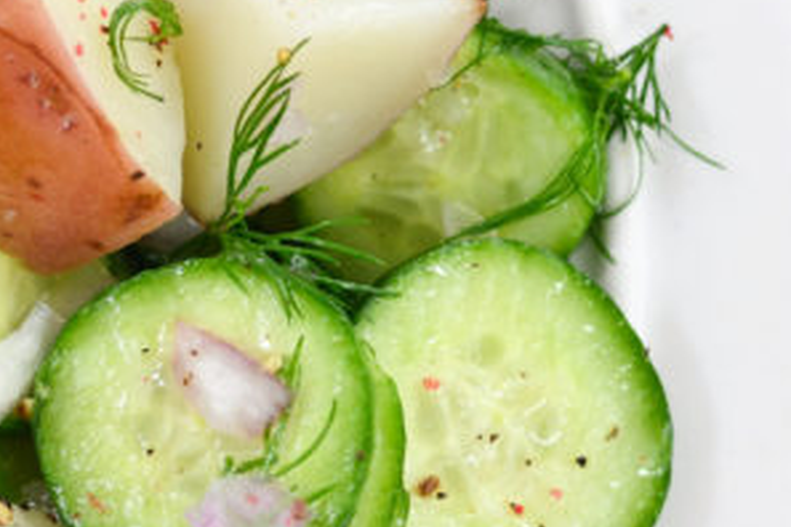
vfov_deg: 7.1
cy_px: 88
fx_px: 4262
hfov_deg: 10.4
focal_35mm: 194
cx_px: -178
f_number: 4
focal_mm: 50
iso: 200
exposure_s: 1/400
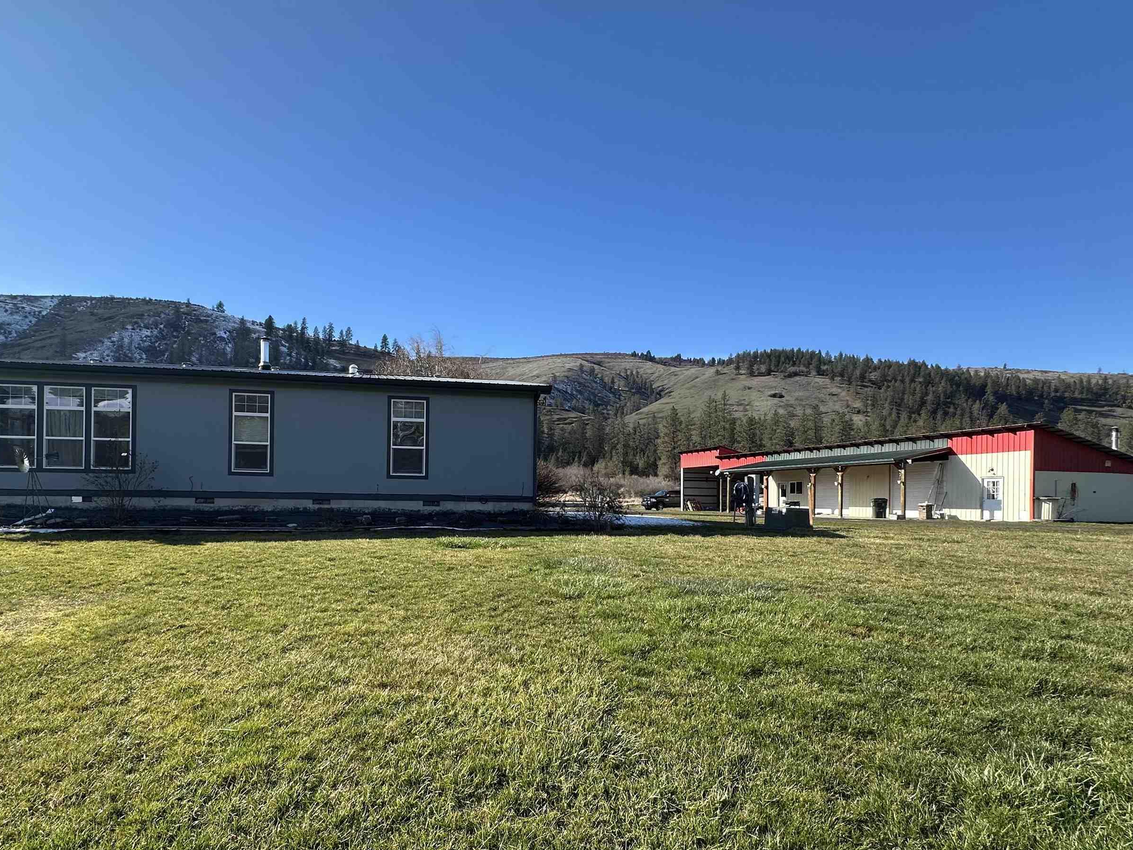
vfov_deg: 71.1
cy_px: 497
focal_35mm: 18
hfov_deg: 86.8
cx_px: 459
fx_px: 589
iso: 50
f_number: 2.2
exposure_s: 1/924
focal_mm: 2.22
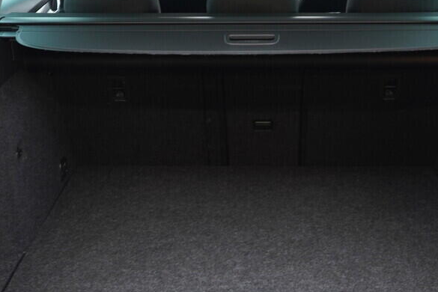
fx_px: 766
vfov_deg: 21.5
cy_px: 173
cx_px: 251
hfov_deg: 31.8
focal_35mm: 63
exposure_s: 1/40
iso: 400
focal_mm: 24
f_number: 2.8
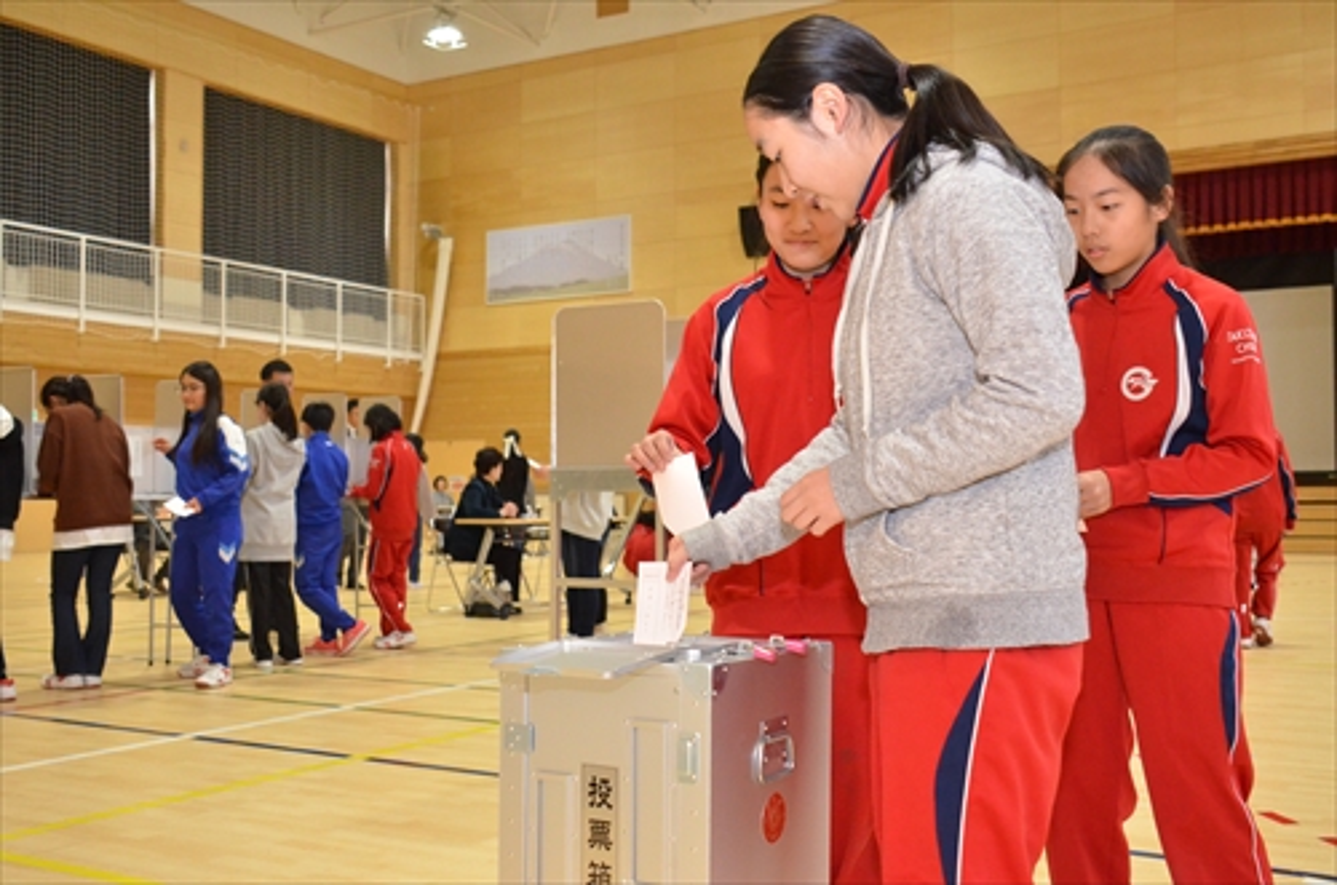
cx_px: 668
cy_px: 442
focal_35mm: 38
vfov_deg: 35.3
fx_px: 1390
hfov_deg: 51.4
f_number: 5
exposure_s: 1/250
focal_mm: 25
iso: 3200
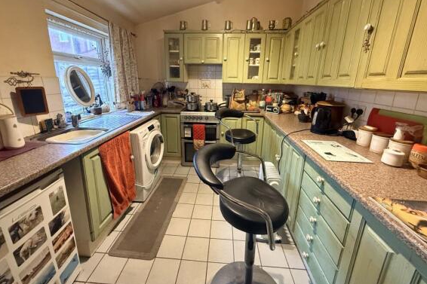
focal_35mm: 15
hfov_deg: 100.4
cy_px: 121
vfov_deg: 76.8
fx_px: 178
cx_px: 213
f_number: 2.2
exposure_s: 1/60
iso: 800
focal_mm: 2.22
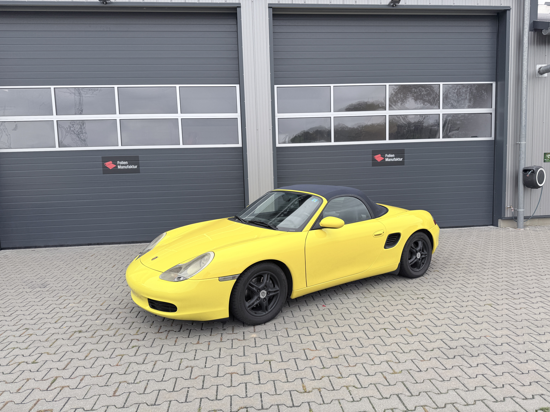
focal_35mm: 24
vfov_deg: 56.8
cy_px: 206
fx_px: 381
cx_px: 275
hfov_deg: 71.6
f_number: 1.78
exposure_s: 1/722
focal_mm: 6.76
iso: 80
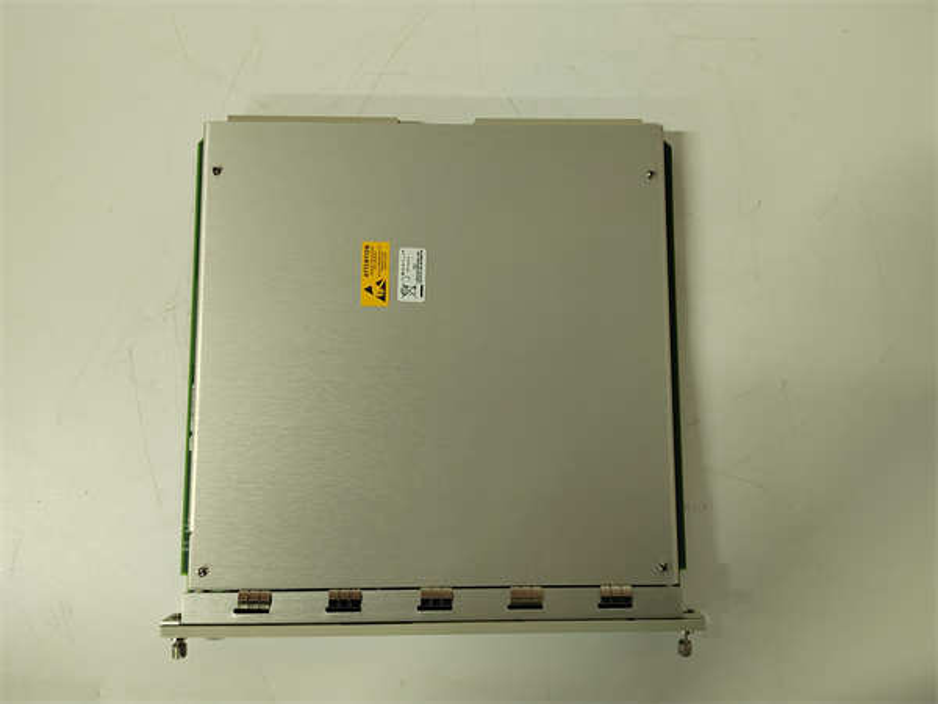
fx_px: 623
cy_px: 352
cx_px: 469
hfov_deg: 73.9
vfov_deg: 58.9
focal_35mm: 23
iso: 2275
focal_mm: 5.52
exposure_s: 1/100
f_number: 1.9
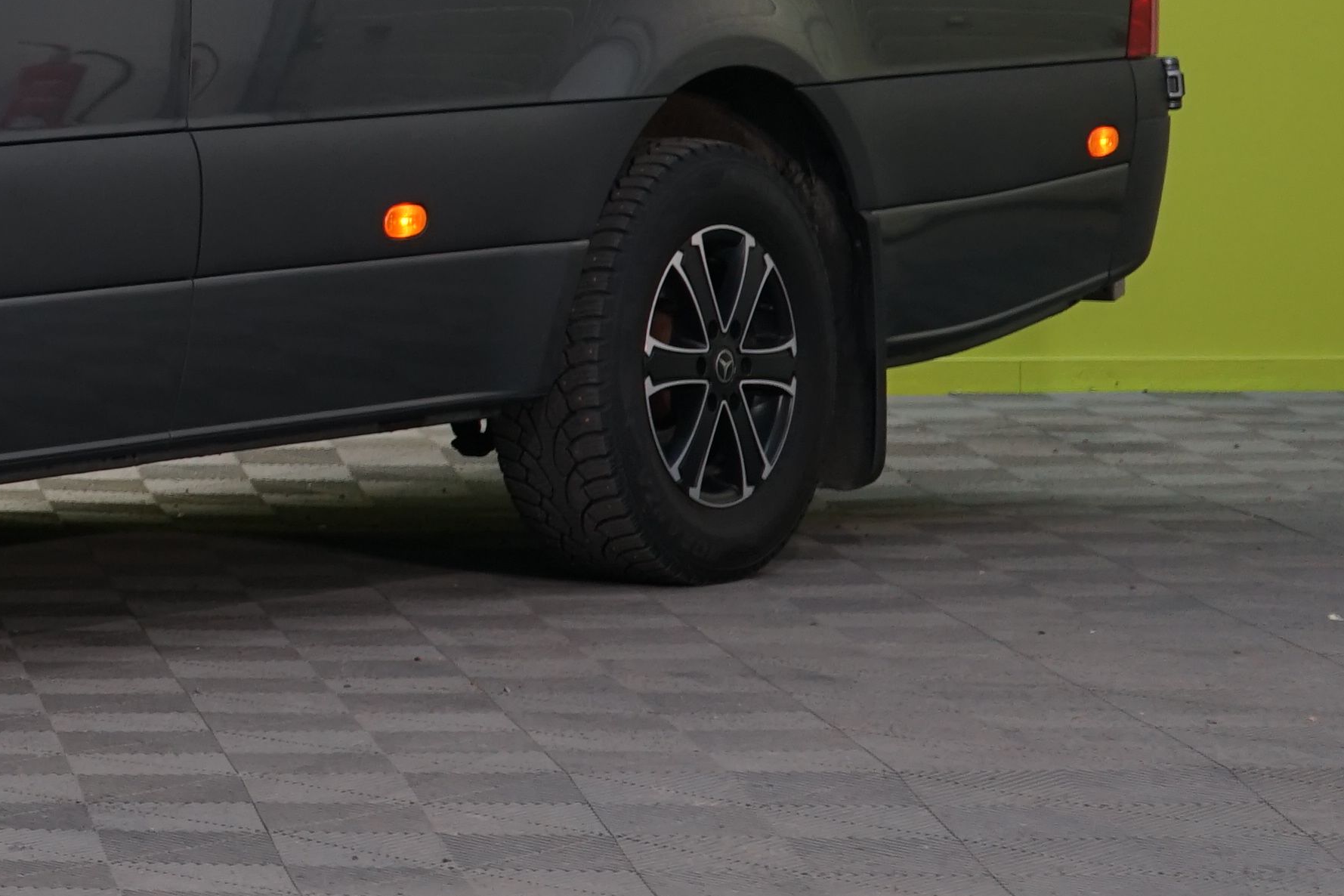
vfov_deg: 7.9
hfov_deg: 11.3
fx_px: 6421
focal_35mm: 172
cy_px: -102
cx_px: -869
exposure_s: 1/40
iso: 500
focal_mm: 51
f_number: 4.5
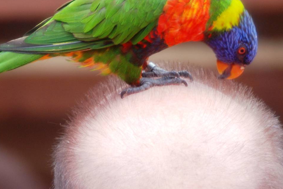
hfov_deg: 6.1
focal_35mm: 340
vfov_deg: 4.1
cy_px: 65
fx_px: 2675
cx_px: 121
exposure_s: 1/125
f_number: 4.5
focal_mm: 135
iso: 400
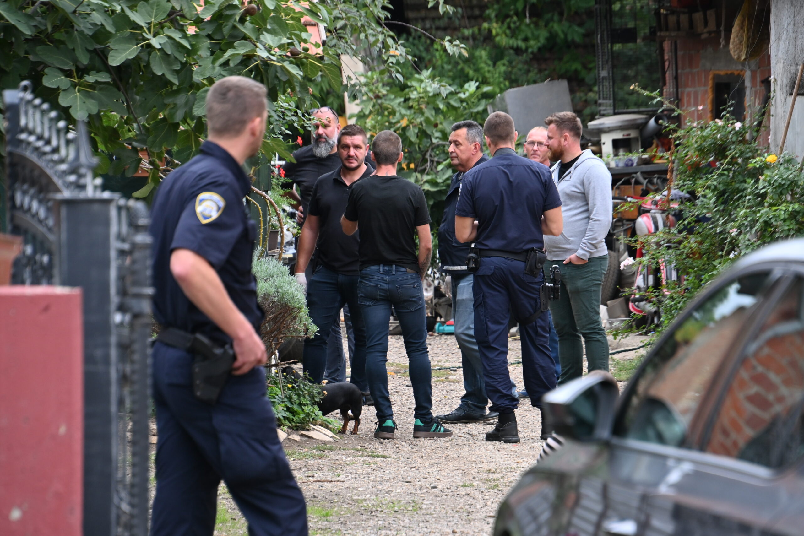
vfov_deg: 5.0
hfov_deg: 7.4
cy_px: 268
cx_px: 402
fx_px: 6197
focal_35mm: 278
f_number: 5.6
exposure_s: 1/125
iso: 320
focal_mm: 185
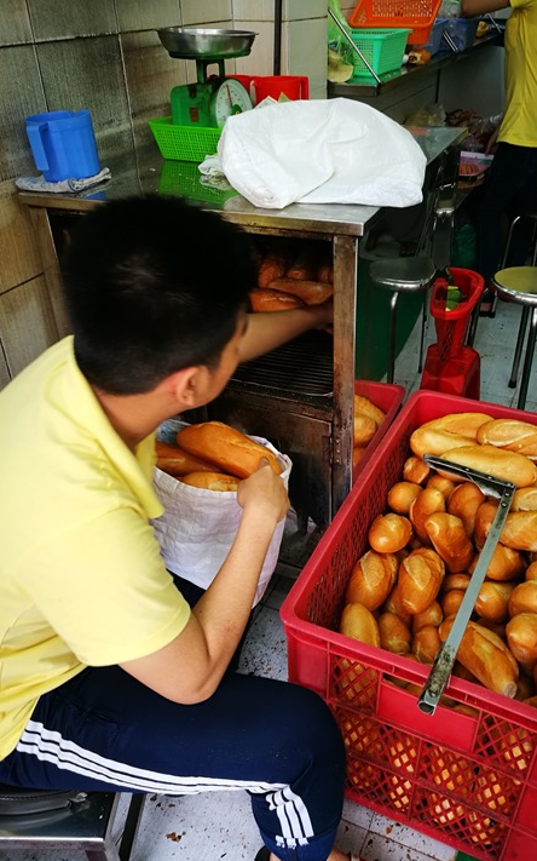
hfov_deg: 43.1
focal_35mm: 29
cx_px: 300
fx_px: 679
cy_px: 427
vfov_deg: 64.6
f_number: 2.2
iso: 160
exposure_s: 1/33.3
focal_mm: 4.5
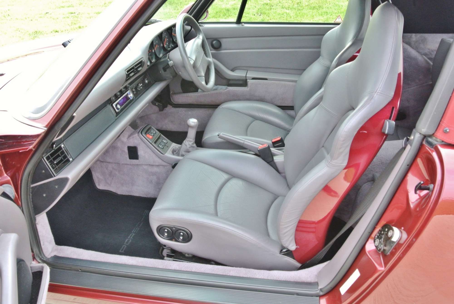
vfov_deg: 43.7
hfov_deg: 61.9
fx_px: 379
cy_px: 152
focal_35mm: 30
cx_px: 227
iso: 400
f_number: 3.5
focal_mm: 11.4
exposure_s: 1/30
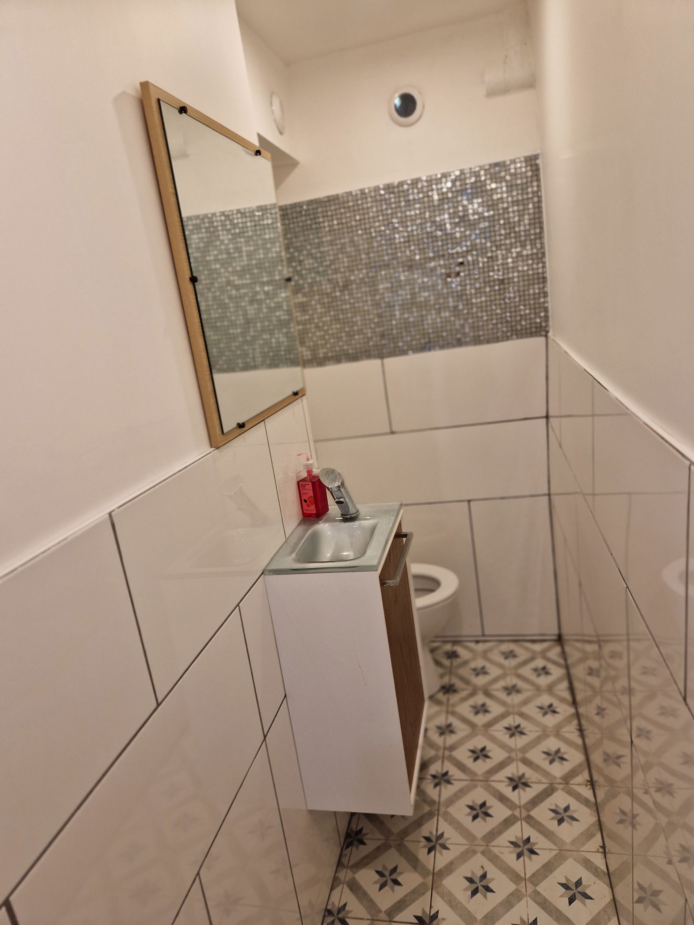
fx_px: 615
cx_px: 347
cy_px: 462
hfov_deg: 58.9
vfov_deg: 73.9
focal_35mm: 23
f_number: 1.8
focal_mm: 5.4
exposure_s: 1/100
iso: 125
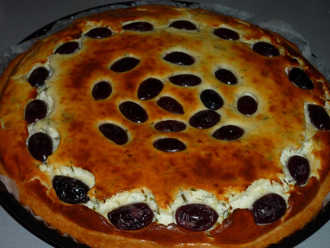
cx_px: 165
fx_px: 515
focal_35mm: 54
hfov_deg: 35.5
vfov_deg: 27.0
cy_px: 124
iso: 100
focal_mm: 9.5
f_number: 5.2
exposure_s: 1/40
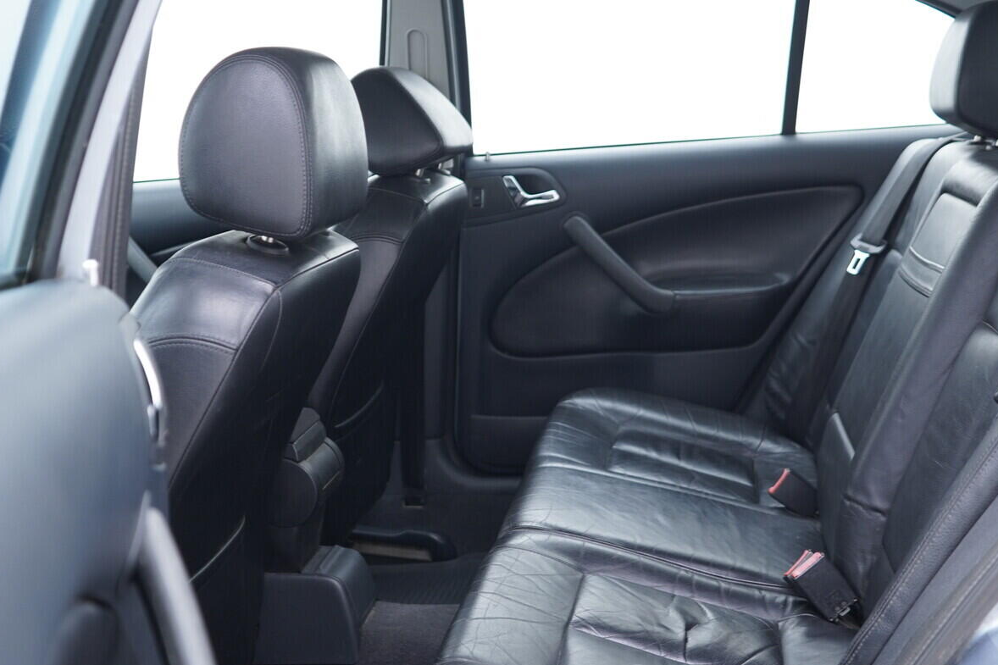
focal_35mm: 44
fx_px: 1220
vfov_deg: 30.4
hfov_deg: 44.4
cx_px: 563
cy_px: 400
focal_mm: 24
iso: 250
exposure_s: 1/40
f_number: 2.8
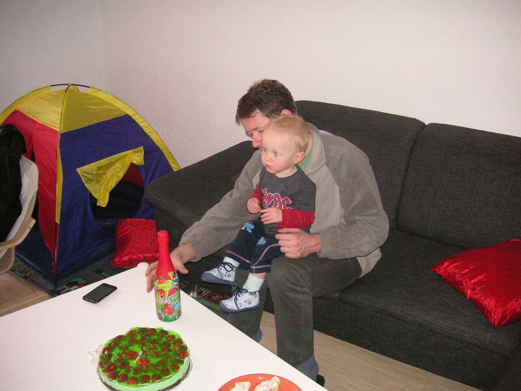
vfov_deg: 38.7
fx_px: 557
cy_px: 196
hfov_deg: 50.1
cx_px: 260
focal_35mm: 37
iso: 160
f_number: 2.8
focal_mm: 6.1
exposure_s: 1/45
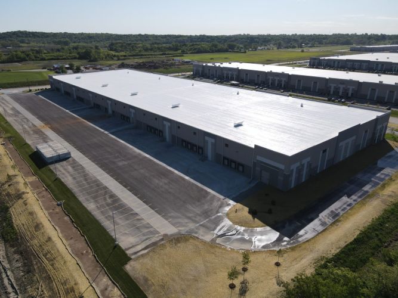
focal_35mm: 24
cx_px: 199
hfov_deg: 71.6
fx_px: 276
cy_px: 149
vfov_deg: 56.8
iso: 100
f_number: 2.8
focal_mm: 4.5
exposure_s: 1/1000
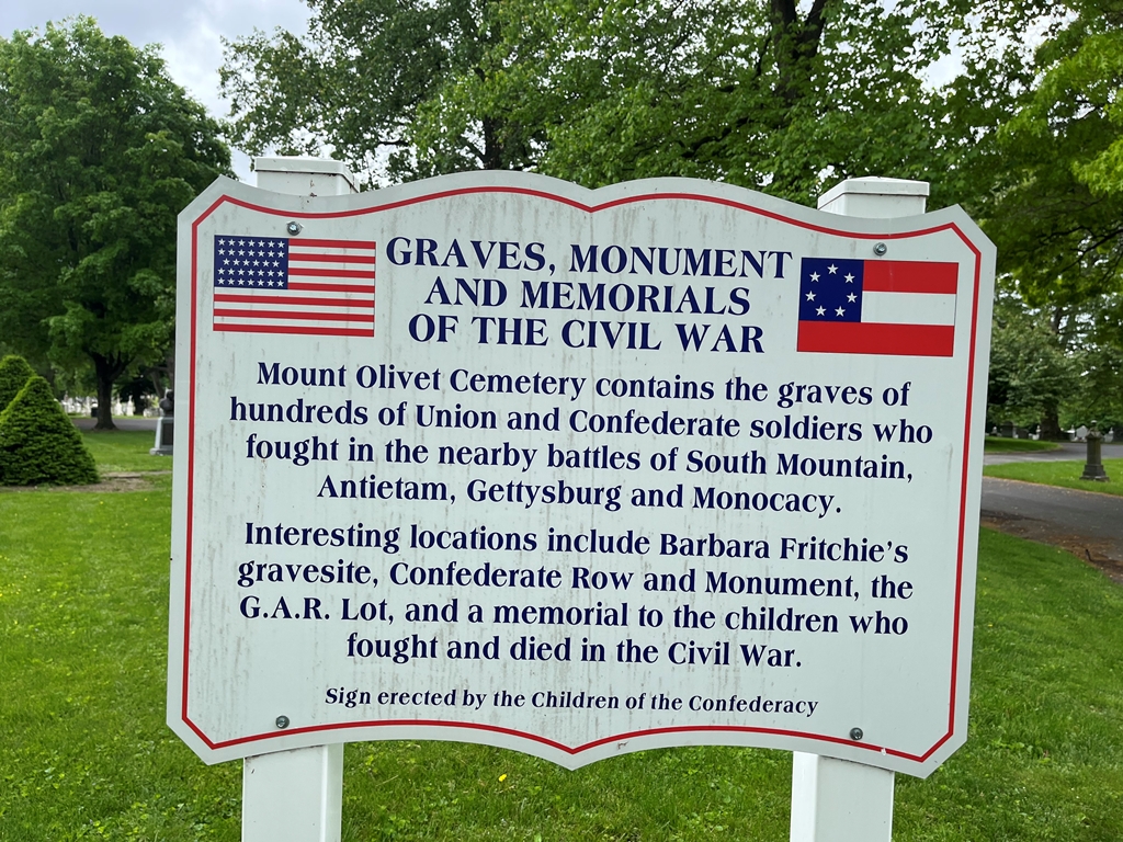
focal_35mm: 26
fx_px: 843
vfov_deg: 53.1
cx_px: 562
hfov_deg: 67.3
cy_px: 421
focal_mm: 5.1
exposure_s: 1/1225
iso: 50
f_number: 1.6
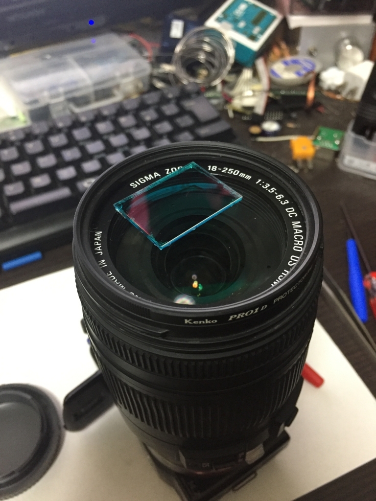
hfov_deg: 48.2
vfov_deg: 61.7
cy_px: 250
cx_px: 188
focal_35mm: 29
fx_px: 420
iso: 200
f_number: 2.2
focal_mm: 4.15
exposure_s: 1/30
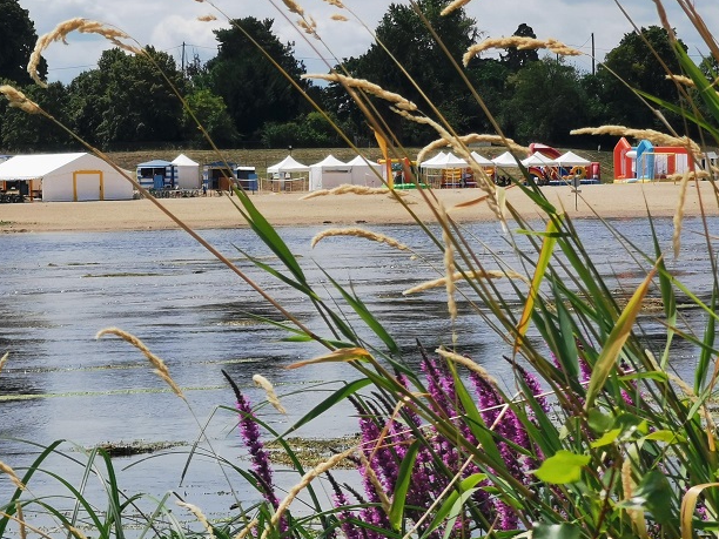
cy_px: 207
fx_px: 3884
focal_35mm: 187
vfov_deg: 7.9
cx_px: 398
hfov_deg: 10.6
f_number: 3.4
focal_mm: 14.46
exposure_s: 1/838
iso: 50
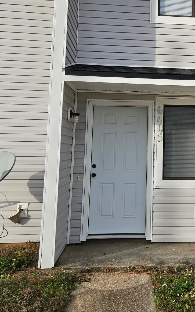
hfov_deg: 29.5
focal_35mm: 42
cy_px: 106
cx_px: 169
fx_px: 357
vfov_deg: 46.5
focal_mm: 5.4
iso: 25
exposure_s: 1/1232
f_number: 1.8
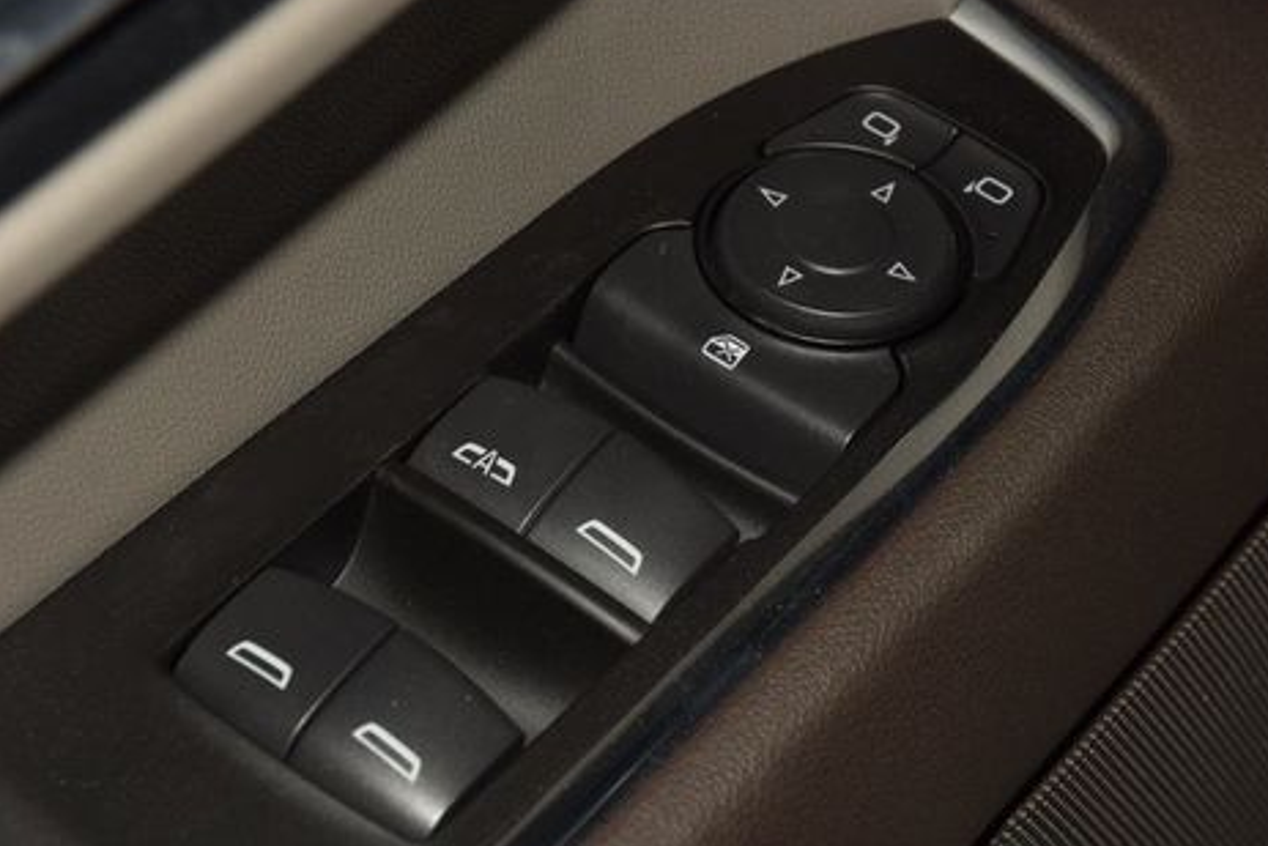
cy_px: 423
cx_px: 564
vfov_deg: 9.5
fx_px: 5109
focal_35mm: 145
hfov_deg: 14.1
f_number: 8
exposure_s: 1/125
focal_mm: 70
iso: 100
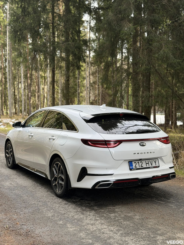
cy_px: 122
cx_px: 92
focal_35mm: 48
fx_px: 340
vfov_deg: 39.7
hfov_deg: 30.3
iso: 64
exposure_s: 1/312
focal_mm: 6.76
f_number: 1.78
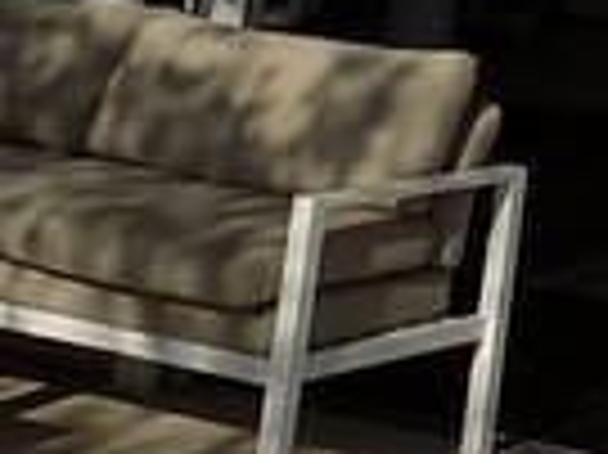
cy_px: -915
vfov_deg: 8.2
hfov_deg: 11.9
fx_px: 2685
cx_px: 1090
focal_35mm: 153
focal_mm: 4
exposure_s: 1/200
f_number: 9.9
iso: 80
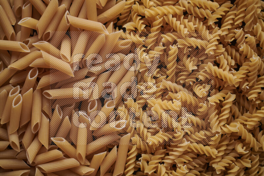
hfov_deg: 39.6
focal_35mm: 50
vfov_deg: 27.0
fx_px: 367
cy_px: 88
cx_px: 132
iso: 160
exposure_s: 1/100
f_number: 8
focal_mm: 50
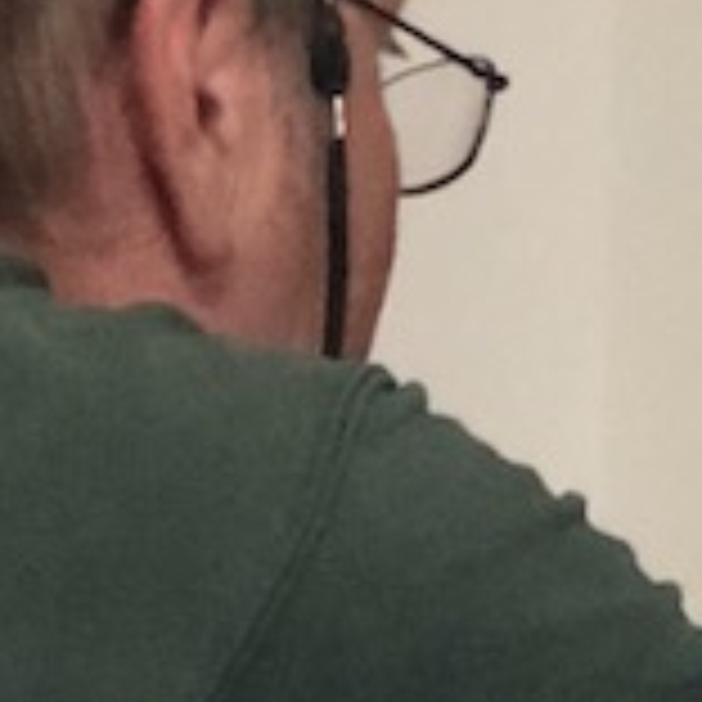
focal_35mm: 258
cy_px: 1197
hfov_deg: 6.7
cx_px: 972
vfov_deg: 6.7
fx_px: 5919
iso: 1250
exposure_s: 1/60
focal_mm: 6.6
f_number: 2.8
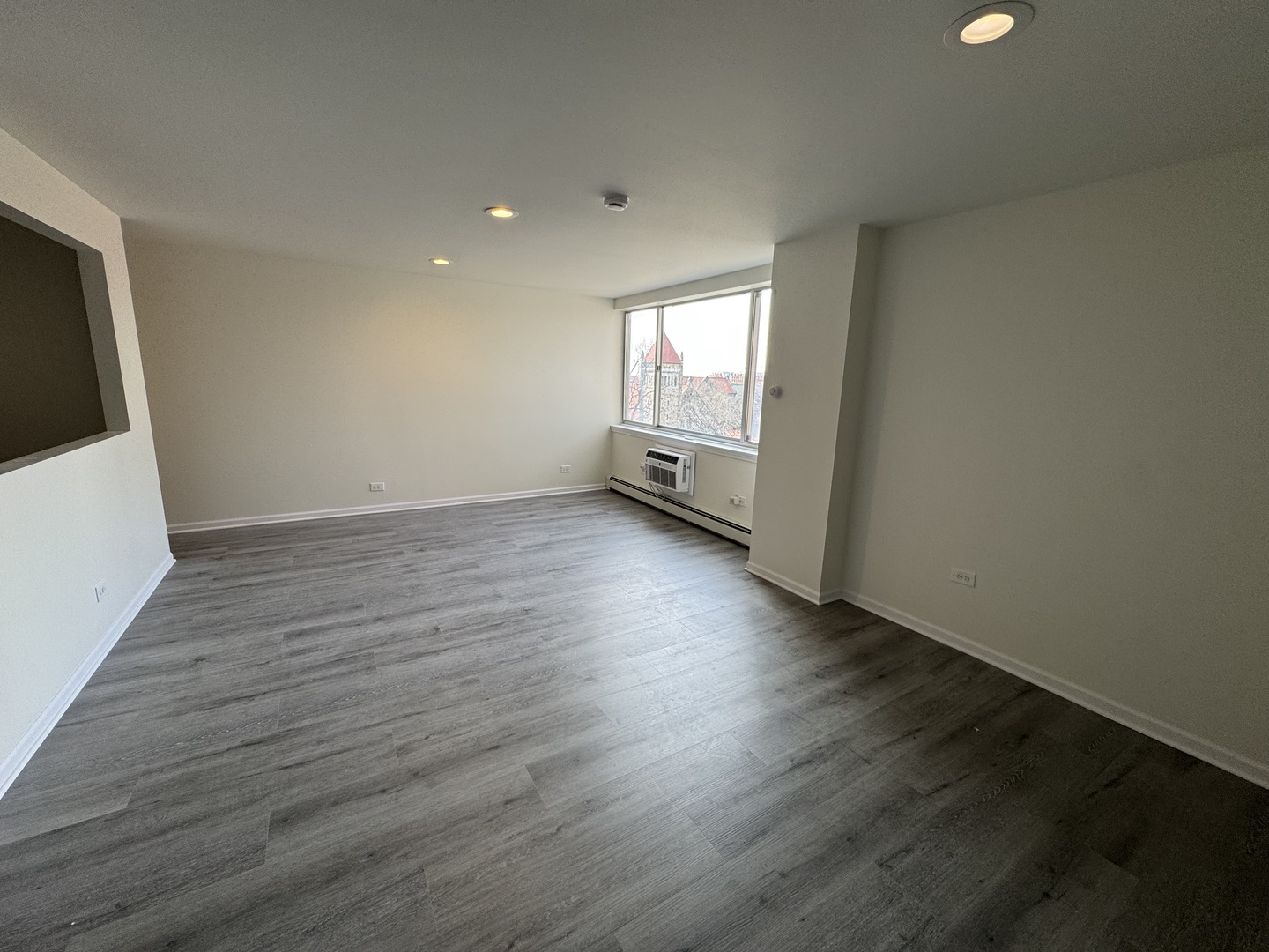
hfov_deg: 102.1
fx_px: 513
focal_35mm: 14
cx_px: 634
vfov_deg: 85.7
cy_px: 476
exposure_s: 1/120
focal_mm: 2.22
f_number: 2.2
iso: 80
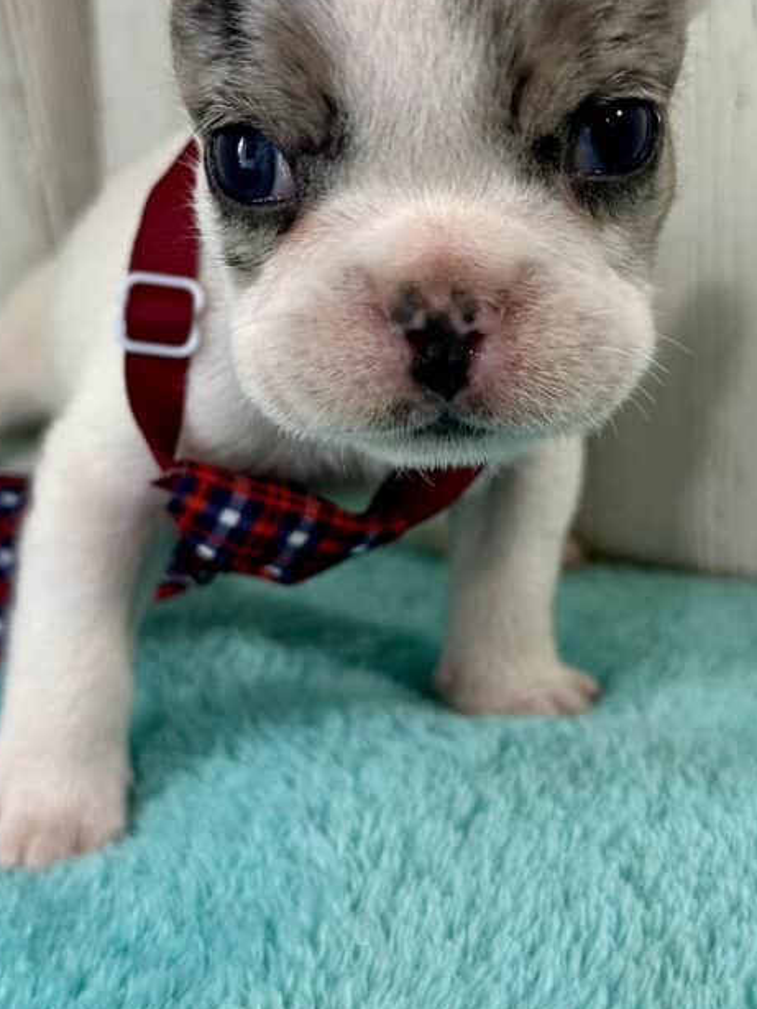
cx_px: 396
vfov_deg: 45.4
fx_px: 1166
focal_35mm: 40
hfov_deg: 36.0
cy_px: 268
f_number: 1.78
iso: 160
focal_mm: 6.86
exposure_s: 1/60
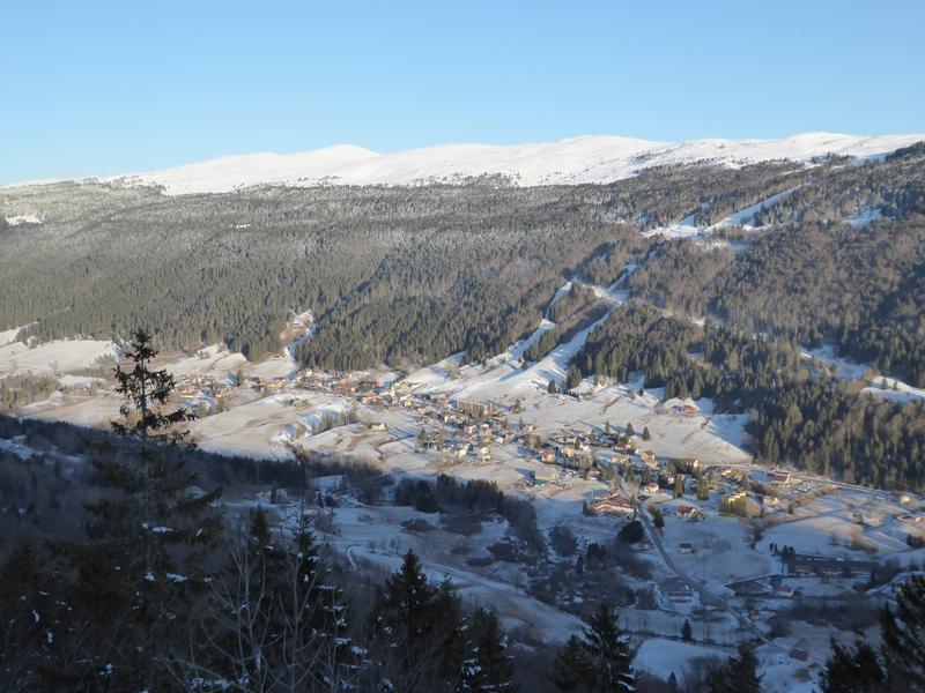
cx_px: 462
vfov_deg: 36.8
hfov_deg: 47.9
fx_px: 1042
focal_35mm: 39
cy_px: 346
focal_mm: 6.7
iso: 160
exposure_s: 1/400
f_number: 3.7
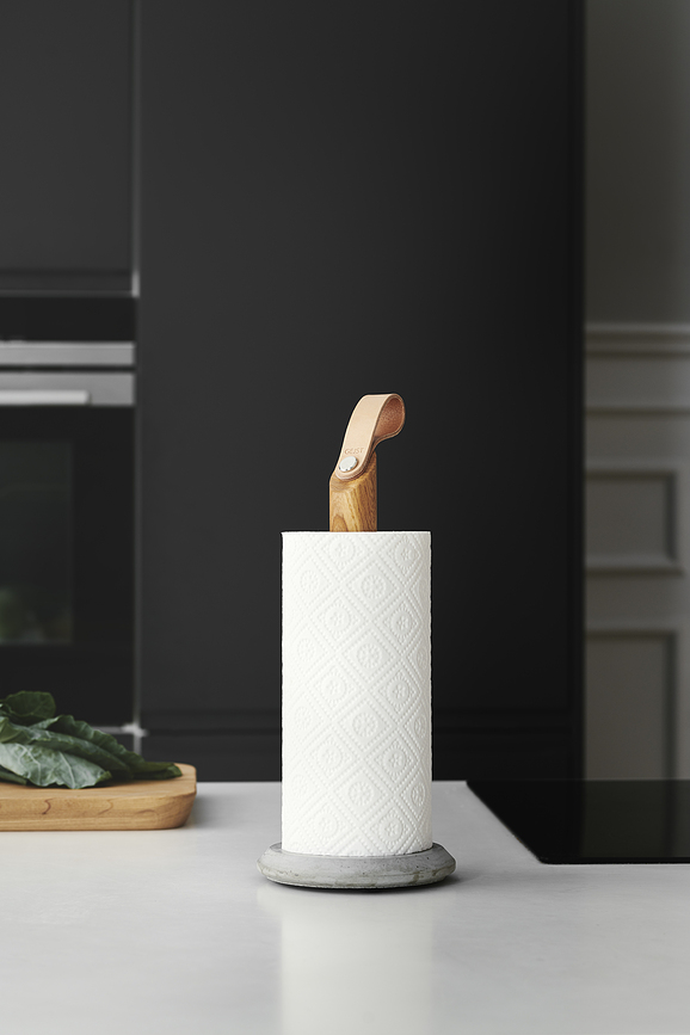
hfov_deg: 16.1
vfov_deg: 23.9
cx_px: 345
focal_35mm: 85
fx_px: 2444
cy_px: 518
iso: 100
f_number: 5.6
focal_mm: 85
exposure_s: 2.5
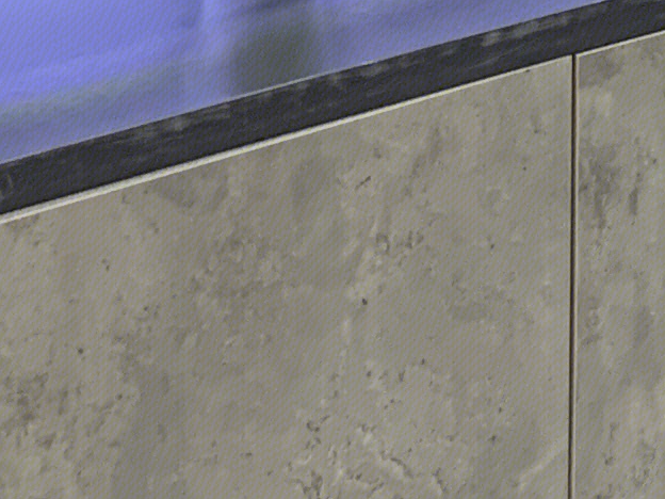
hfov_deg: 11.7
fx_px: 3227
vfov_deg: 8.0
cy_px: -804
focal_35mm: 168
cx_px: 90
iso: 160
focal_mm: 4.25
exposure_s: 1/60
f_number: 1.8
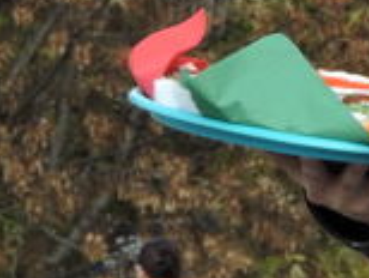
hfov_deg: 1.1
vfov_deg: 0.9
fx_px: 18598
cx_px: 1172
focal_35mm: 1742
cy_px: 73
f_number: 5.5
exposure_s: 1/160
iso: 100
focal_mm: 48.4
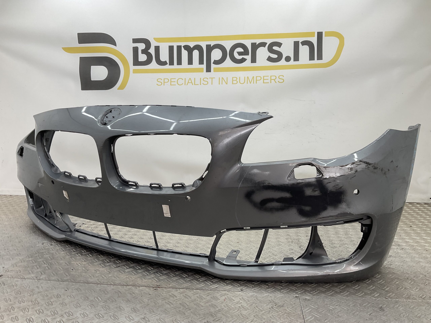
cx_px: 216
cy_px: 162
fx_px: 361
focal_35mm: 29
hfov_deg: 61.7
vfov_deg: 48.2
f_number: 1.8
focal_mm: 3
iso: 16
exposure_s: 1/100
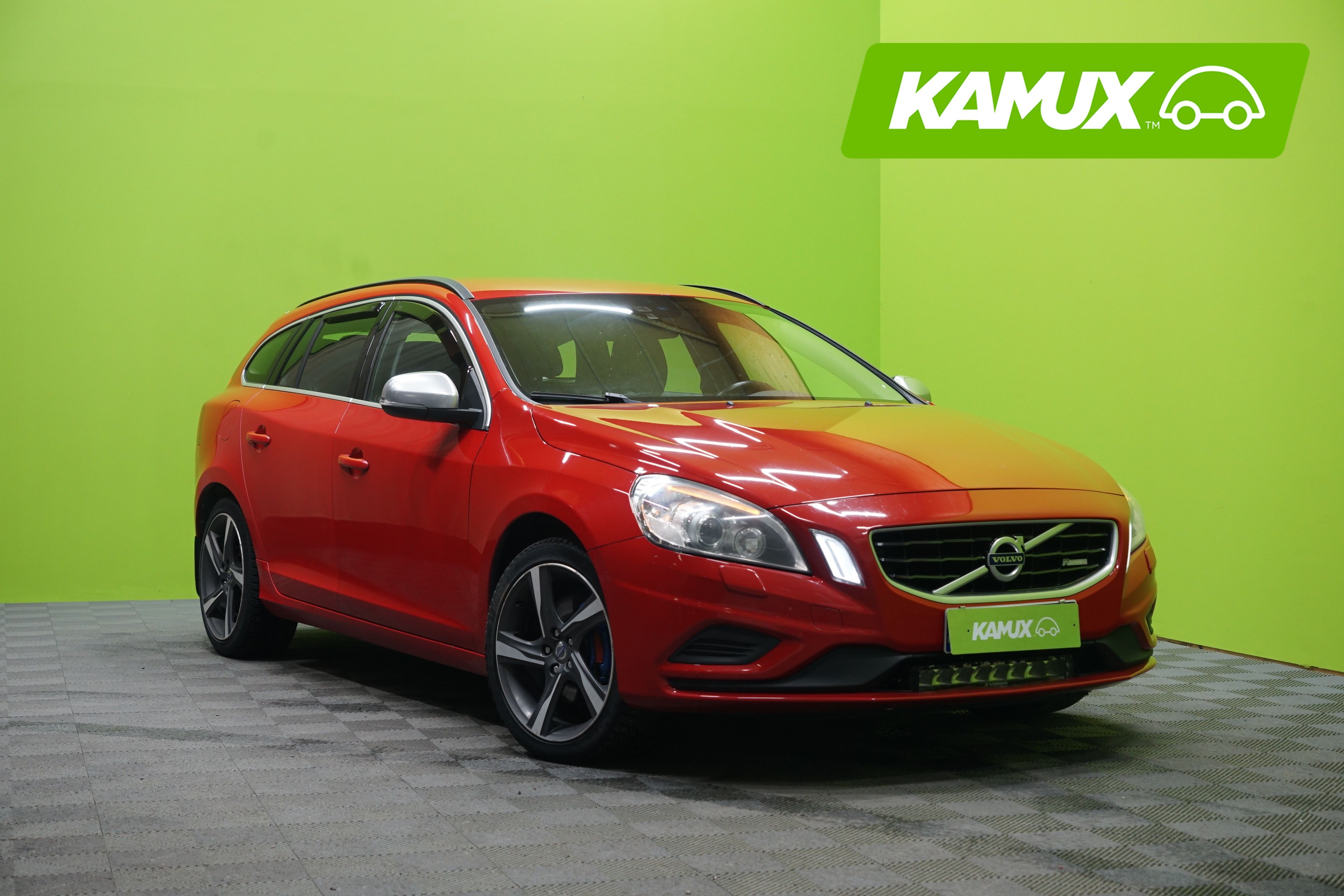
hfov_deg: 35.6
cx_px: 672
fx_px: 2091
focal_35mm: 56
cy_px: 448
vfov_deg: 24.2
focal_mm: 56
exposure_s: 1/25
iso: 800
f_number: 5.6
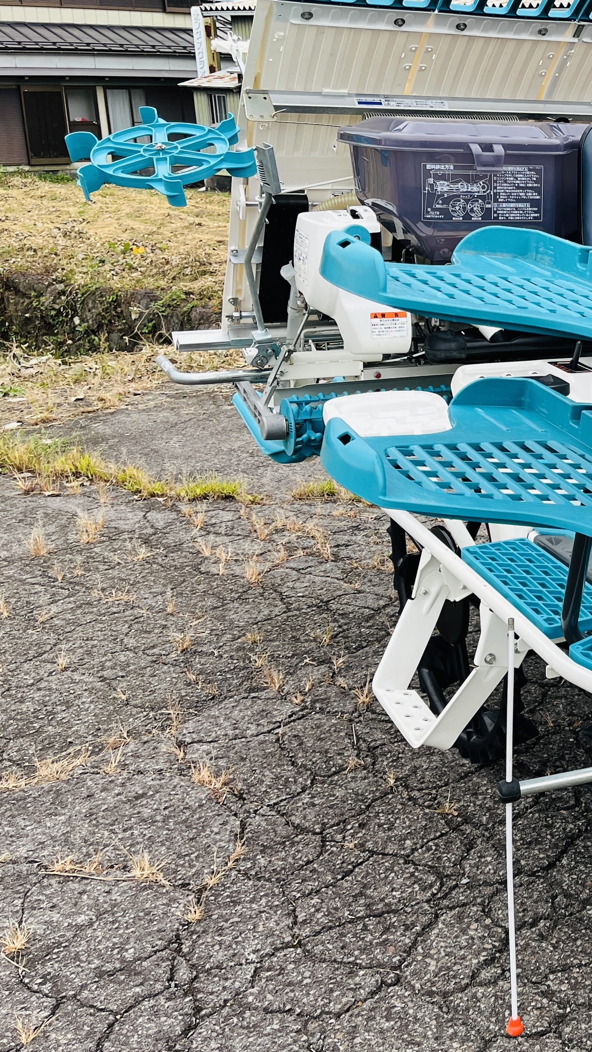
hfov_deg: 23.0
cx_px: 775
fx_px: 1283
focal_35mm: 46
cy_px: 472
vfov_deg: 44.5
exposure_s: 1/727
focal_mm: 5.1
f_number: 1.6
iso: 50
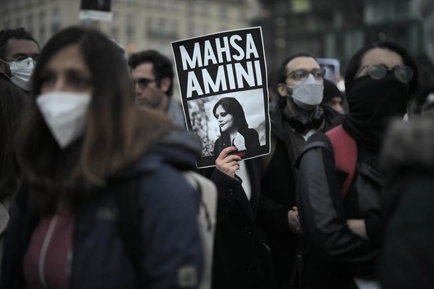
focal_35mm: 50
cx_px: 217
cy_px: 144
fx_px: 603
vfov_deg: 27.0
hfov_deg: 39.6
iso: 5000
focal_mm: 50
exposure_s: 1/8000
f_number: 1.2
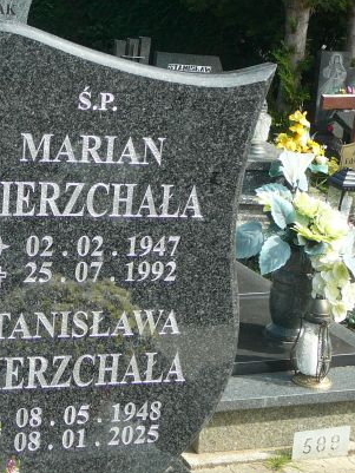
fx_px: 1025
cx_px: 54
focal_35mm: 75
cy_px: 243
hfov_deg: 19.4
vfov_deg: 26.0
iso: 80
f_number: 3.3
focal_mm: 7
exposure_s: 1/320
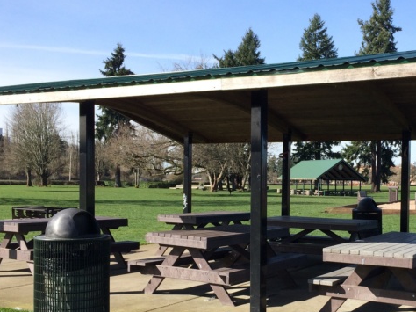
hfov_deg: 39.6
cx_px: 300
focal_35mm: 47
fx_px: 565
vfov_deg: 30.7
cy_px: 202
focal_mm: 4.15
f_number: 2.2
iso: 32
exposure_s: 1/1080
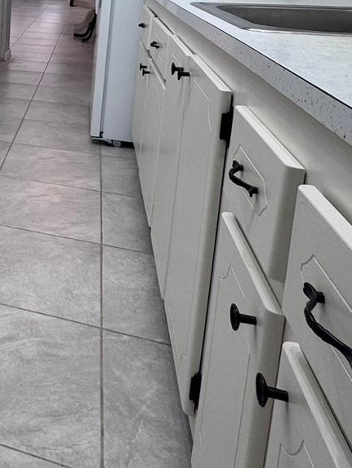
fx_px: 528
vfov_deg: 43.5
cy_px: 42
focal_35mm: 39
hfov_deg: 29.6
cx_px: -106
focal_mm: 2.22
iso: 125
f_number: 2.2
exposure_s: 1/120
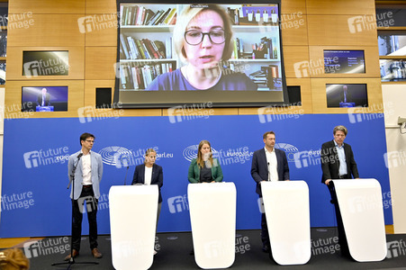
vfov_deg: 44.2
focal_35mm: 30
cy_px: 135
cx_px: 203
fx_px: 332
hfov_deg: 62.8
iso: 1250
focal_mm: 29.5
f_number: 4
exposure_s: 1/200
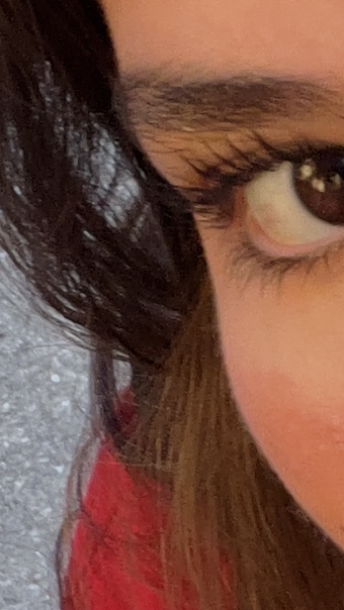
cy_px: 807
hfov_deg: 7.1
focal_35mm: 167
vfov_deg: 12.5
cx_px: 567
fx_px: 2707
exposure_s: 1/107
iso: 100
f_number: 2.2
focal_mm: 2.71
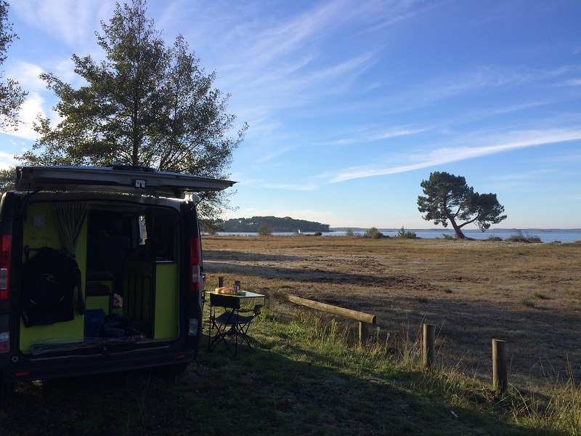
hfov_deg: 61.7
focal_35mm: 29
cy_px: 218
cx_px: 290
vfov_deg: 48.2
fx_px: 487
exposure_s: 1/1368
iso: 32
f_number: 2.2
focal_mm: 4.15
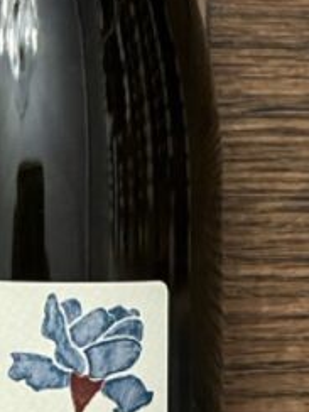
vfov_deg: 18.0
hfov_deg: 13.5
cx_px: 25
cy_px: 150
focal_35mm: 109
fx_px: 1297
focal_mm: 5.1
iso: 500
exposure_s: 1/50
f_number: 1.6
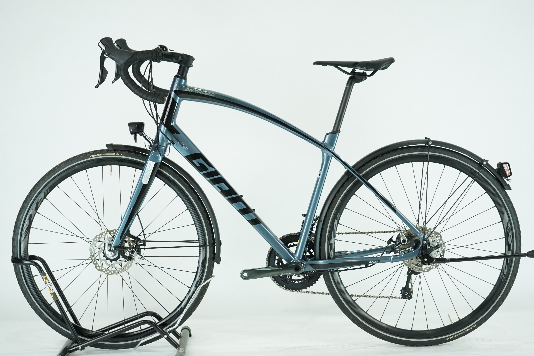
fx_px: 994
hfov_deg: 30.1
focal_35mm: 67
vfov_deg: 20.3
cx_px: 268
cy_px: 181
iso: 1600
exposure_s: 1/200
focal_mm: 66
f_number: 5.6
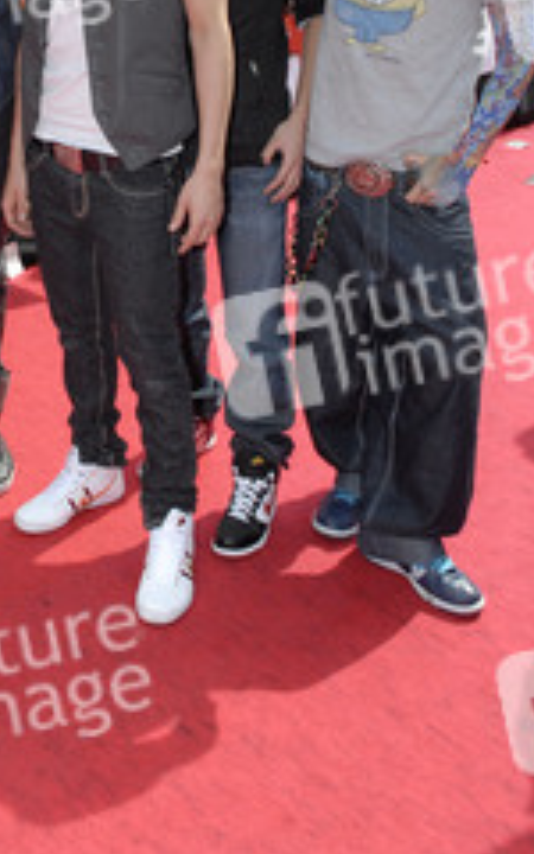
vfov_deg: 41.4
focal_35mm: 46
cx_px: 75
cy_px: 157
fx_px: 1071
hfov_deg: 27.2
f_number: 9
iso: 320
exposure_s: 1/250
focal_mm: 18
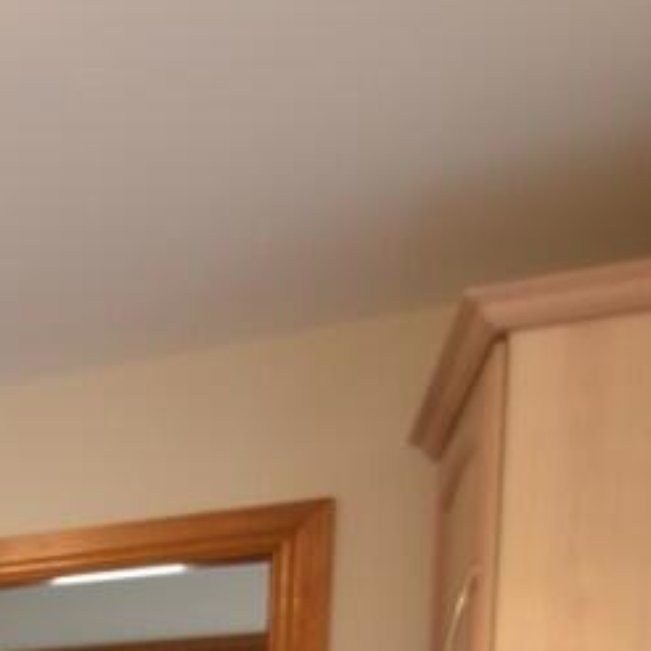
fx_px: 1128
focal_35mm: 53
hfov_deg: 21.9
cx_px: -490
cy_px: 888
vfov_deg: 26.4
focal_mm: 10
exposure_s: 1/15
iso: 180
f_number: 4.5
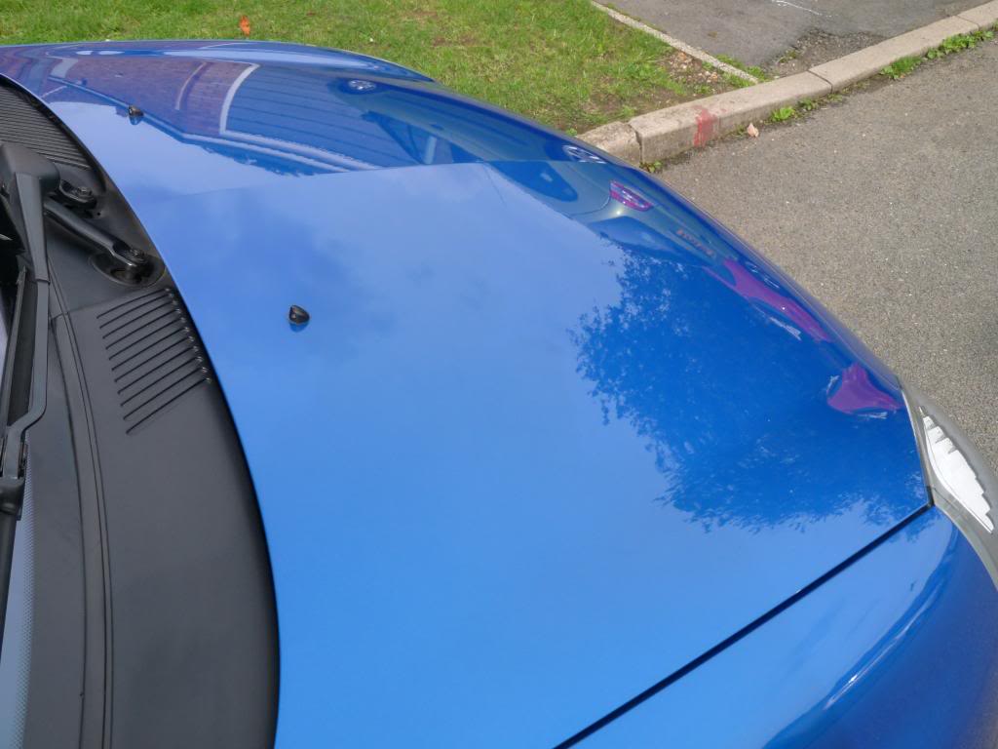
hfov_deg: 61.7
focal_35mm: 29
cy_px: 374
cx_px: 499
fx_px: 836
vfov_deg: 48.2
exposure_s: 1/500
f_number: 3.6
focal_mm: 5.1
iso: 100
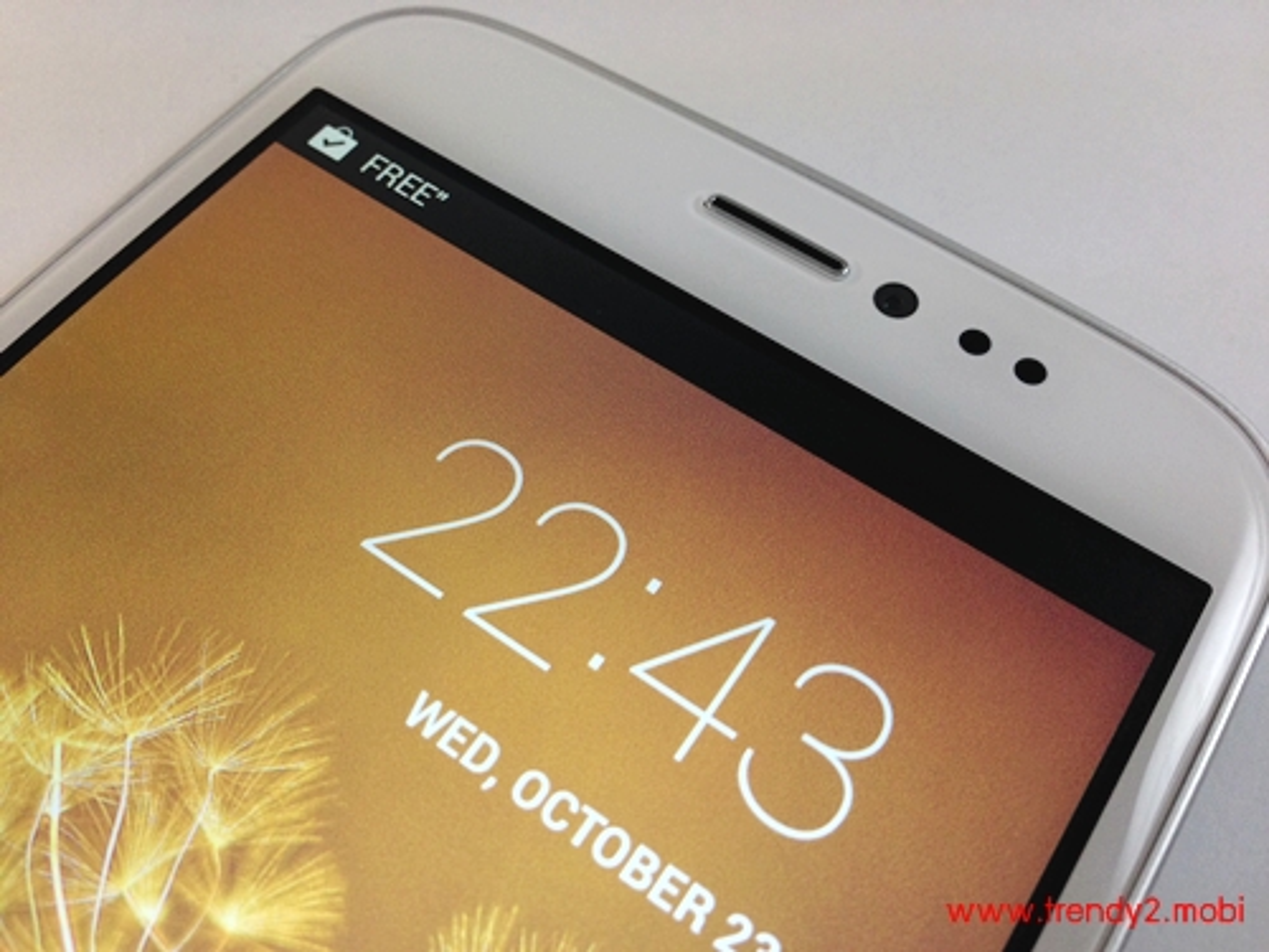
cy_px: 476
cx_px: 634
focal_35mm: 33
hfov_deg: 55.4
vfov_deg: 42.9
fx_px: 1210
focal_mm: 4.12
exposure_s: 1/120
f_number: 2.4
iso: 100
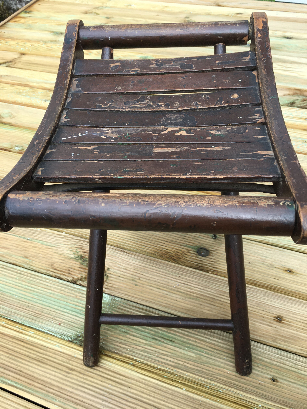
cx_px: 154
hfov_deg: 48.2
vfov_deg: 61.7
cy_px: 204
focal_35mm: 29
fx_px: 343
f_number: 2.2
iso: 25
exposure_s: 1/281
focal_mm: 4.15
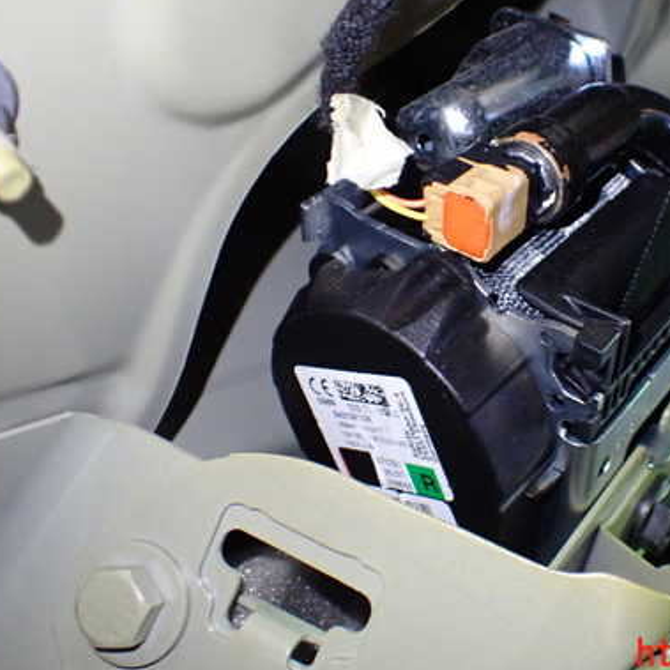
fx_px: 920
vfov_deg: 39.9
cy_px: 279
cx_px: 506
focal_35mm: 42
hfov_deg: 38.9
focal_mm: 5.4
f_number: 2.3
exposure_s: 1/60
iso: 800
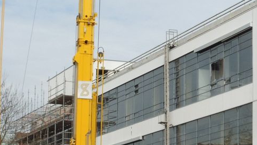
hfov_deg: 14.0
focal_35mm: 151
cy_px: 120
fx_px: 1030
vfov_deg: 8.0
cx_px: 268
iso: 100
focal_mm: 11.7
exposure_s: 1/400
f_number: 6.3
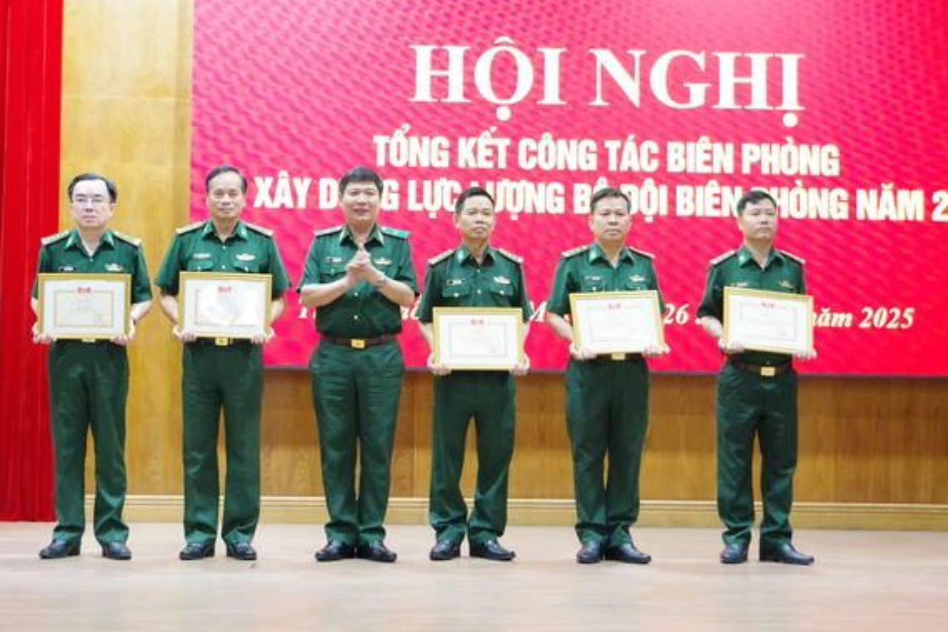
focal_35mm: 59
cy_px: 278
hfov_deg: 33.7
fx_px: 1553
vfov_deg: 23.0
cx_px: 346
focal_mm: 28
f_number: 4
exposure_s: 1/80
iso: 3200
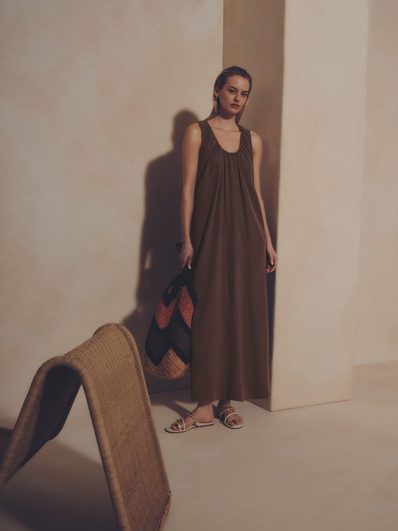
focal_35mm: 42
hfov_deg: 34.3
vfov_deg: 44.8
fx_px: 644
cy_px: 266
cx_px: 199
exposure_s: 1/250
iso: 500
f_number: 8
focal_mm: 52.7
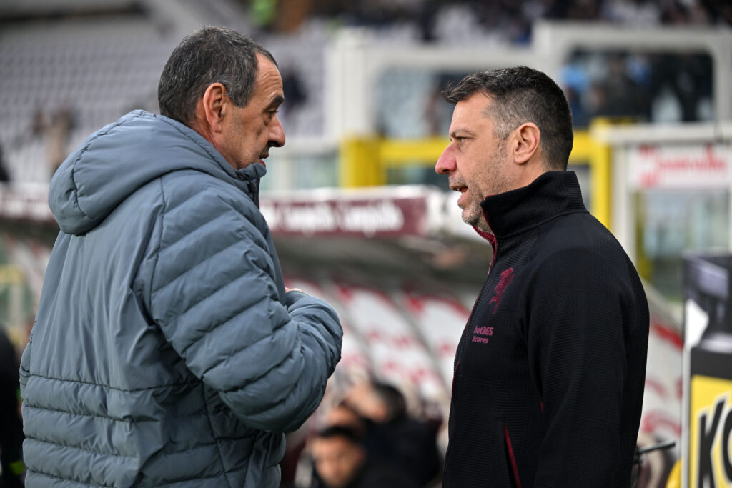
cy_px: 244
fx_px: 2644
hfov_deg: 15.8
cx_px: 366
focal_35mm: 130
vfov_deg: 10.6
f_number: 3.2
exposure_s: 1/500
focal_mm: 130
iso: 800
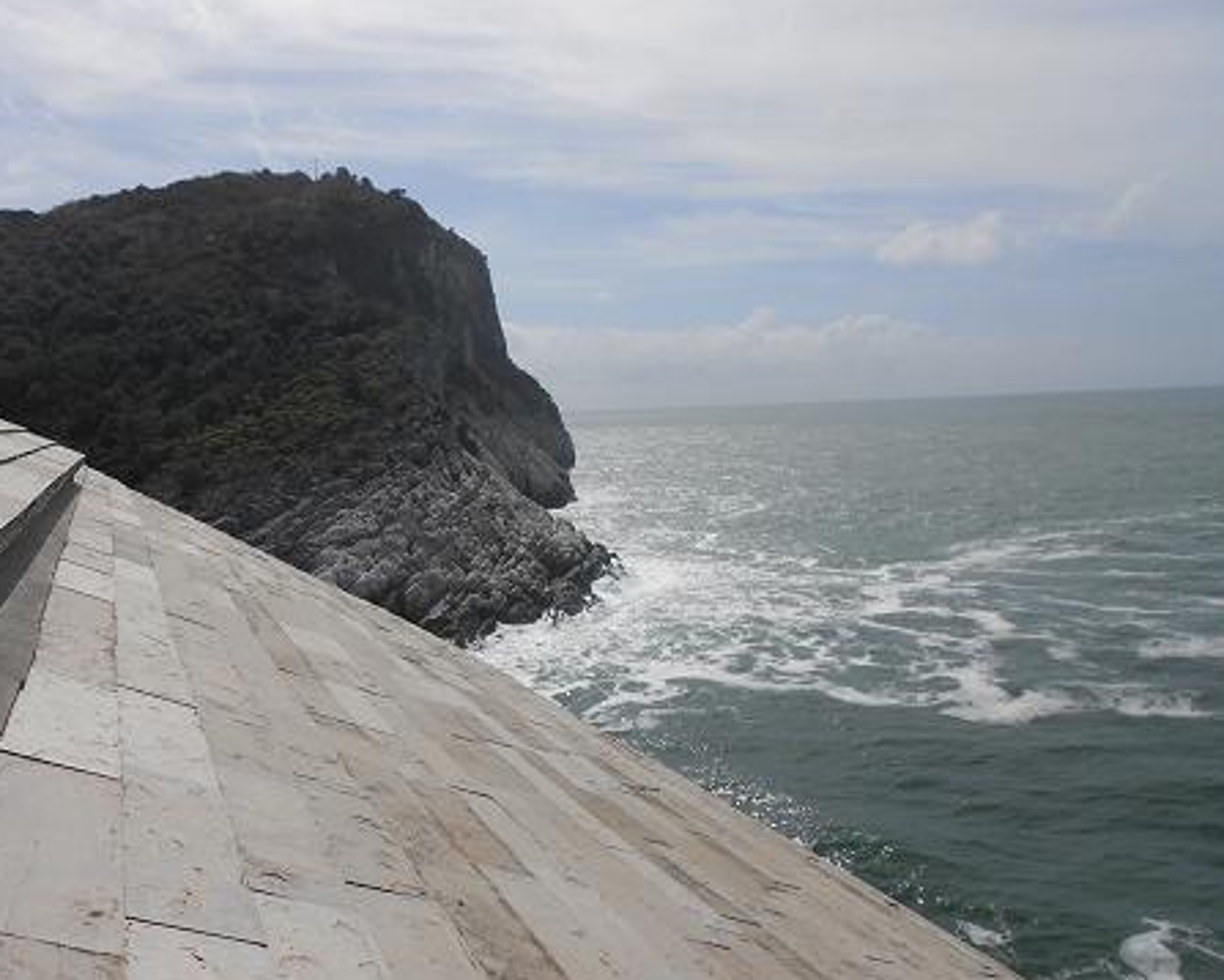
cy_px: 493
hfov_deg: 62.1
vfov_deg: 51.6
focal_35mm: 28
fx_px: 1015
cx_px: 574
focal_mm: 4.6
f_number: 8
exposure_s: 1/400
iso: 80
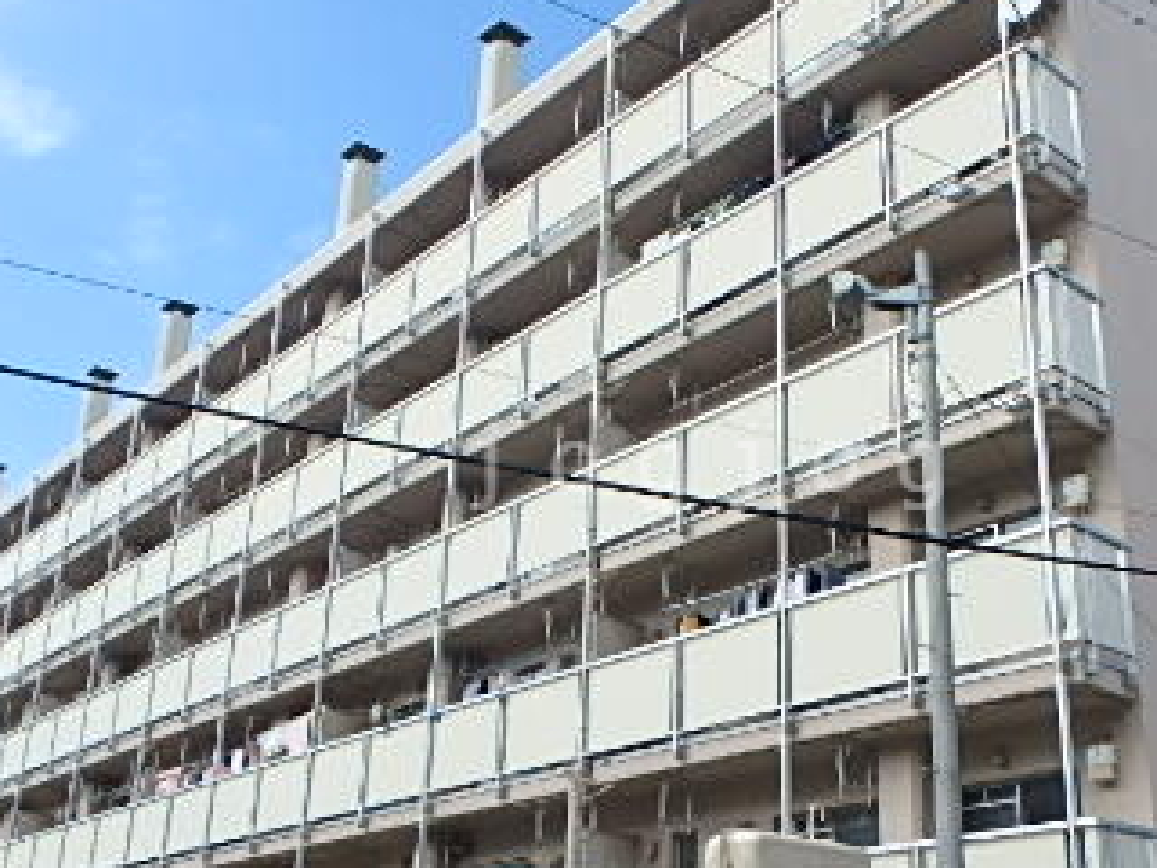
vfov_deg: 34.3
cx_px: 716
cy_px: 467
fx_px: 1404
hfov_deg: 44.5
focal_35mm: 42
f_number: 3.5
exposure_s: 1/800
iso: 125
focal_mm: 3.7
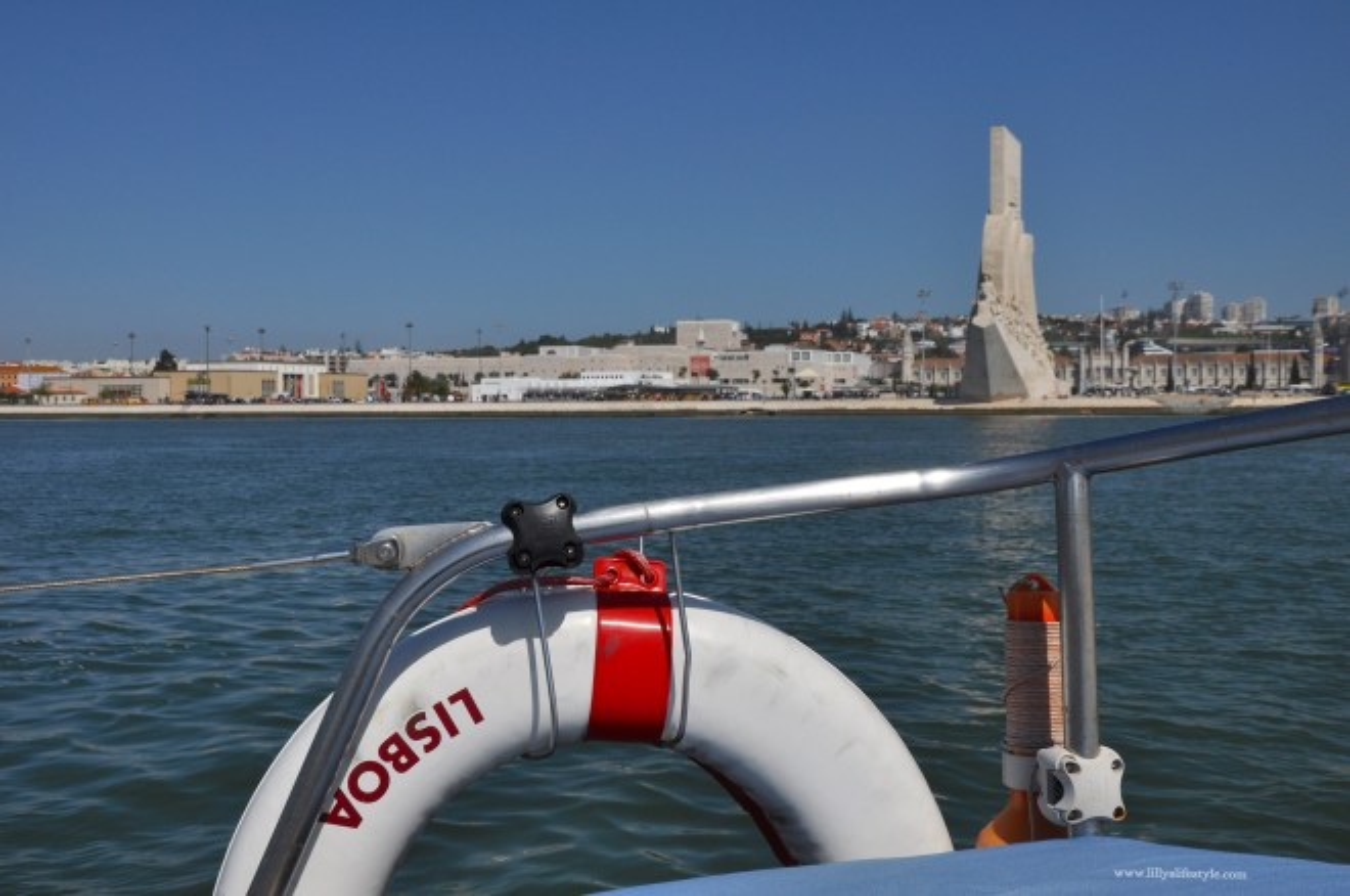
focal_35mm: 39
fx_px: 1460
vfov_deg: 34.1
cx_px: 675
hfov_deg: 49.6
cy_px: 448
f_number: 16
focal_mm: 26
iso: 200
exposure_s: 1/1000
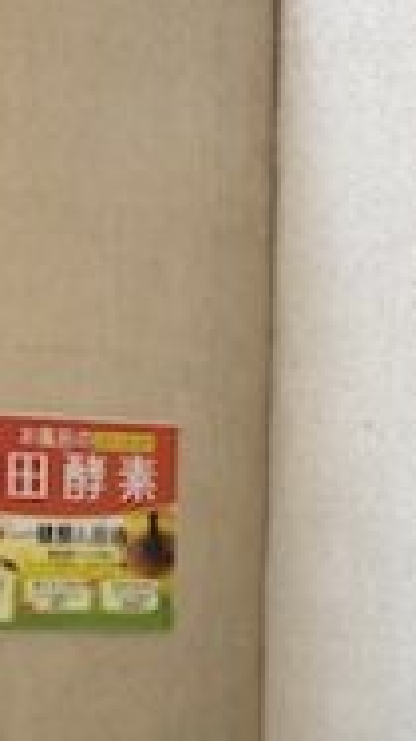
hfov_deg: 11.9
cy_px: 781
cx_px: 85
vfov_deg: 20.3
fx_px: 1983
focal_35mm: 101
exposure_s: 1/50
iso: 200
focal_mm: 5.96
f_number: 1.6
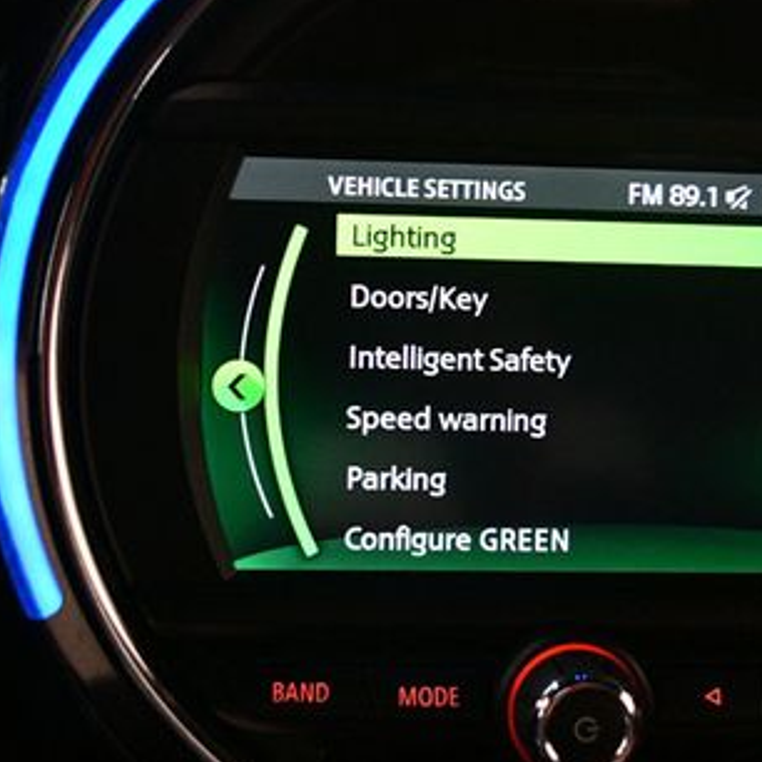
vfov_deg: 26.9
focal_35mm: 64
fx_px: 1594
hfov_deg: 26.8
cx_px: 496
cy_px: 354
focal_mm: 24
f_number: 4
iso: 3200
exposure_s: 1/80
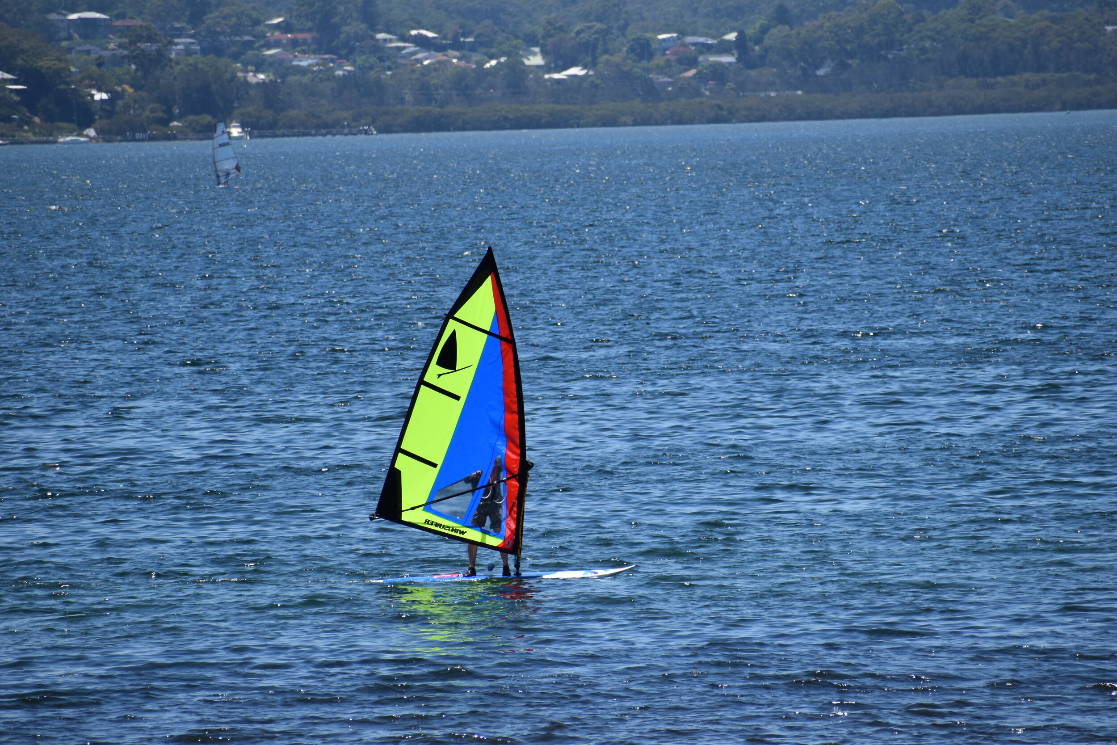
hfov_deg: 4.6
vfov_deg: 3.1
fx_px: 13962
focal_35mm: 450
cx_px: 558
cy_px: 372
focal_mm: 300
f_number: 7.1
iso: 200
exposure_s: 1/1000
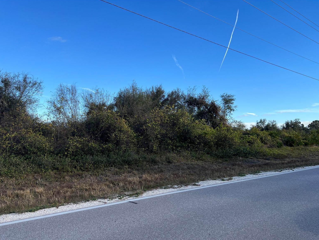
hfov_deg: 65.3
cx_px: 157
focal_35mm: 27
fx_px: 249
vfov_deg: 51.4
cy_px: 123
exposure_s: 1/2083
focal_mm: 5.7
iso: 50
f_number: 1.5
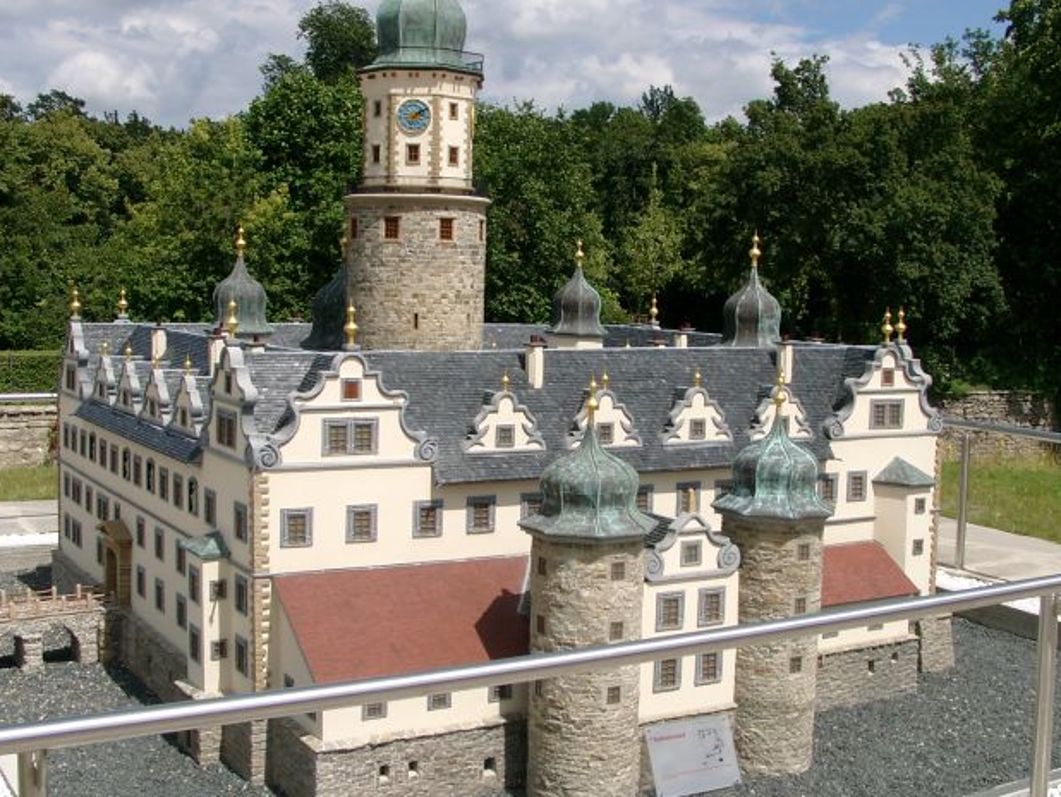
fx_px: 1349
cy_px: 350
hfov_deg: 42.9
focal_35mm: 44
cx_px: 530
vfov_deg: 32.9
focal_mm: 7.13
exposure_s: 1/593
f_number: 5.6
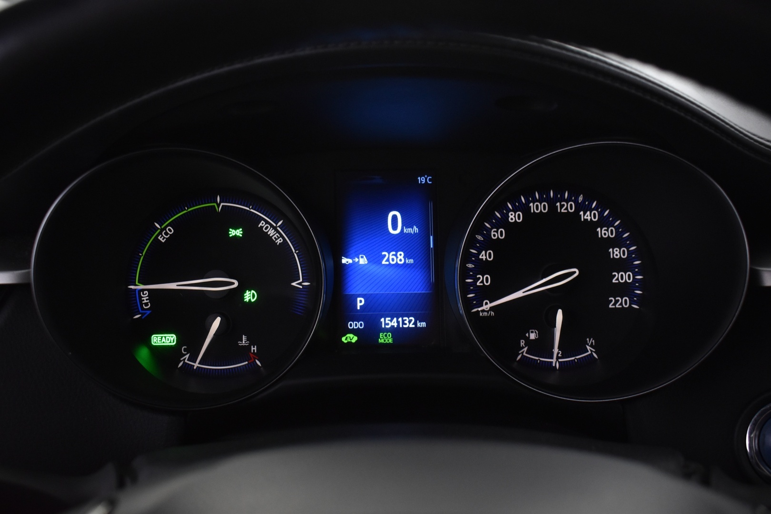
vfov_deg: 33.0
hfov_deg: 47.9
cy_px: 257
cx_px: 386
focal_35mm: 40
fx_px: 867
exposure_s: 1/15
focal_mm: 27
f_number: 5.6
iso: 1250
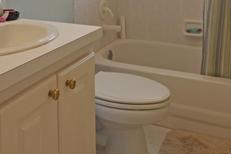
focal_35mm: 43
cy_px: -31
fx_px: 276
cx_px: 91
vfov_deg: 27.4
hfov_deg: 45.2
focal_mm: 10
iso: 160
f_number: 13
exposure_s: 1/5
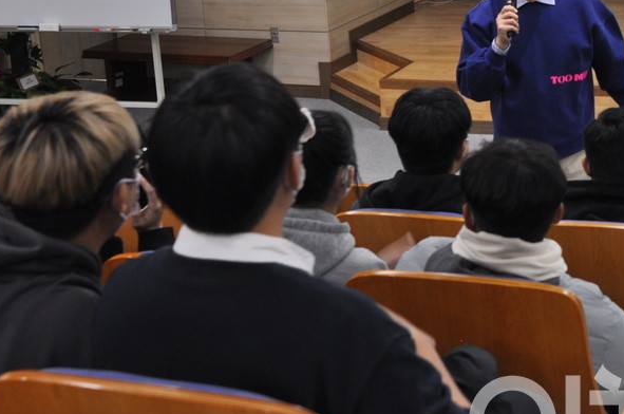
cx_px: 611
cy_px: 41
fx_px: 1350
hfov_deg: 24.9
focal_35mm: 78
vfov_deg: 17.2
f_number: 2.8
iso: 640
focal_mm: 24
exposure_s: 1/60
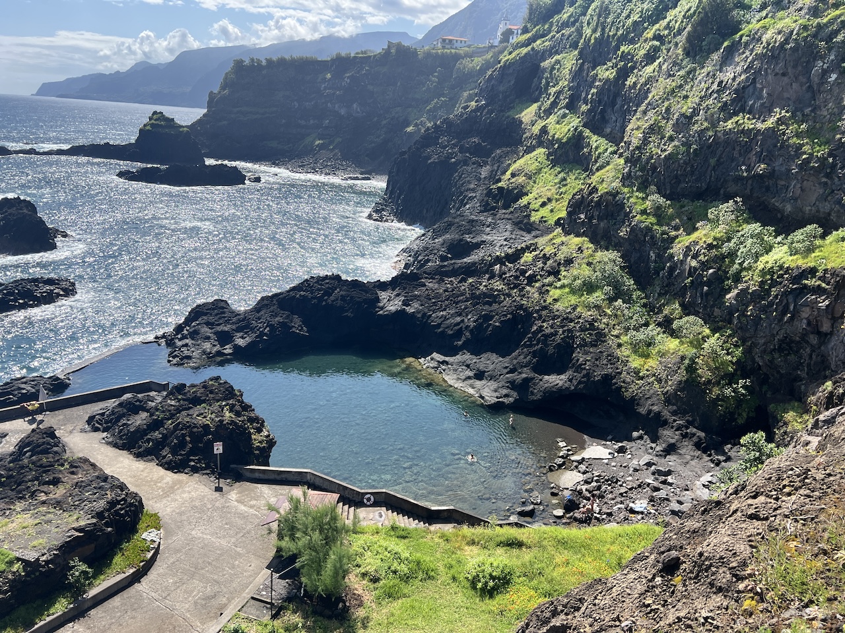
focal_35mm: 26
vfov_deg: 53.1
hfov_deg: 67.3
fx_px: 635
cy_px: 316
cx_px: 422
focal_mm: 5.7
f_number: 1.5
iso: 50
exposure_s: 1/2404
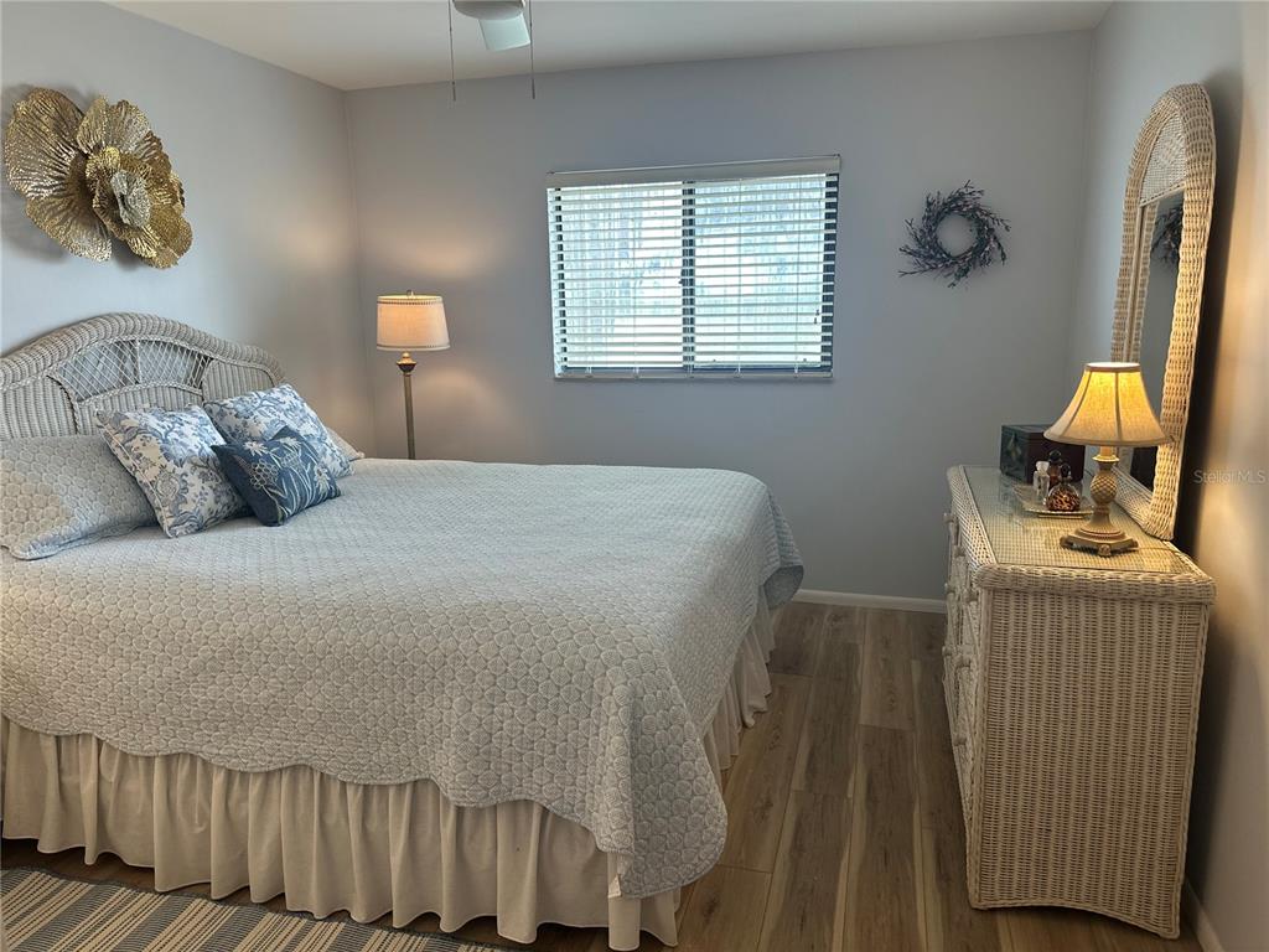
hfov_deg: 71.6
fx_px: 880
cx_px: 634
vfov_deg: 56.8
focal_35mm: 24
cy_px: 476
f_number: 1.78
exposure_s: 1/120
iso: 125
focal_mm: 6.86
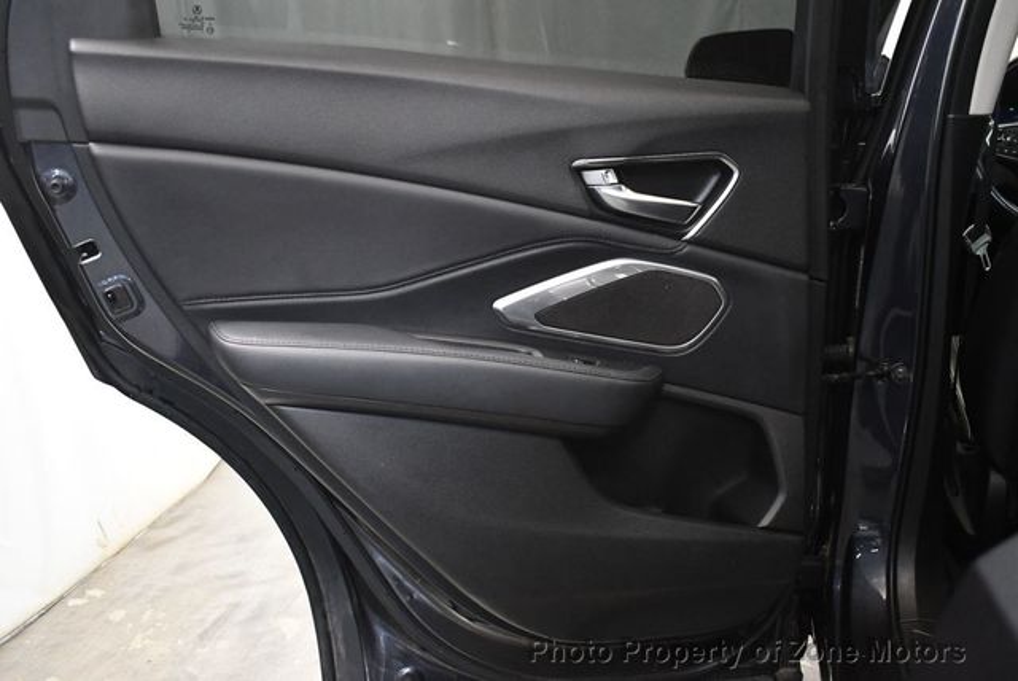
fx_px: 1019
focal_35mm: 36
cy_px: 340
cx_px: 509
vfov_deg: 36.9
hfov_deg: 53.1
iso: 3200
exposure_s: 1/80
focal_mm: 18
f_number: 3.5
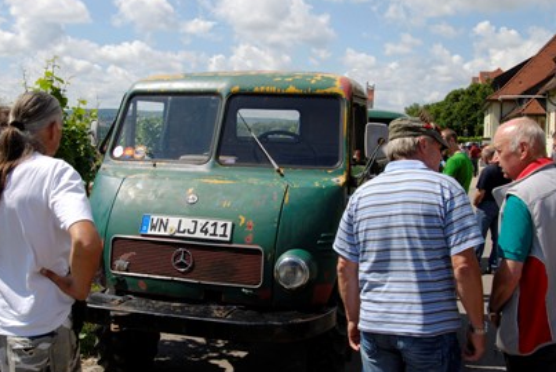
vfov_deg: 33.5
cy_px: 197
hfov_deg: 48.4
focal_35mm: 40
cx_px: 258
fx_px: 619
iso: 100
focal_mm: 24
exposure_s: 1/250
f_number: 8
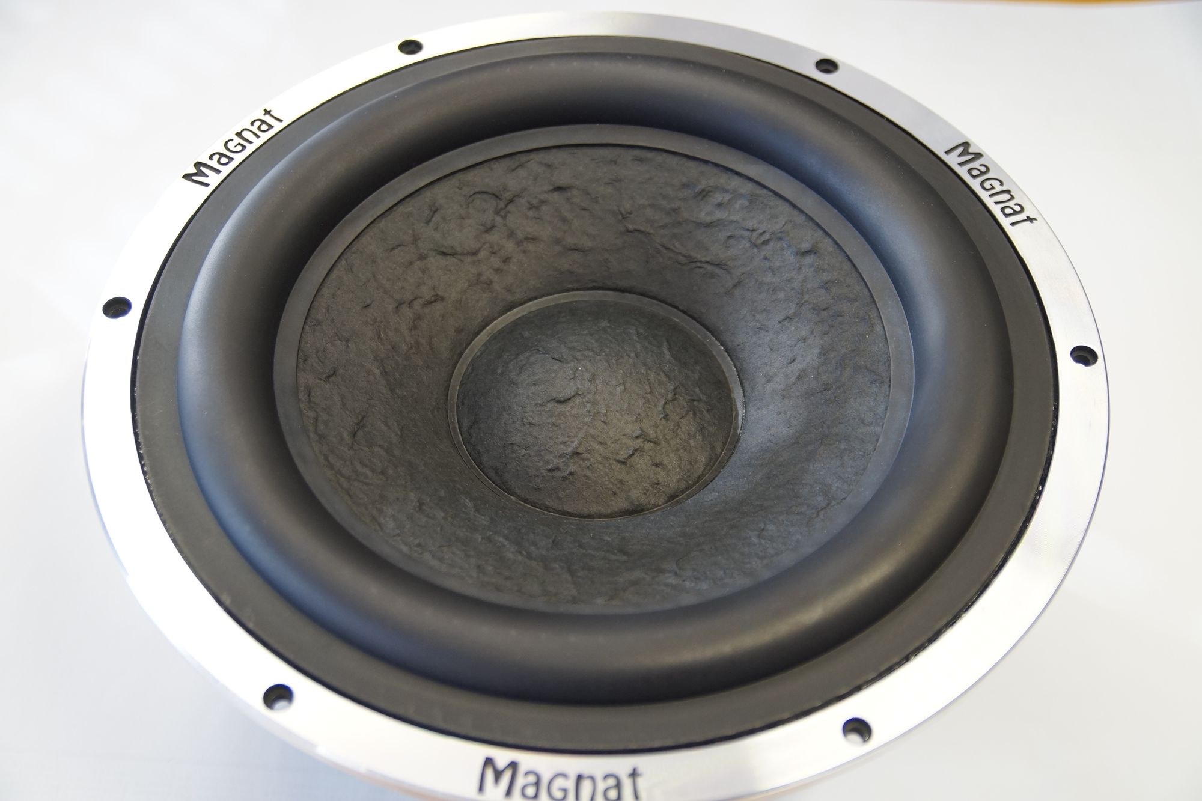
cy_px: 400
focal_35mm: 52
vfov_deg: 25.7
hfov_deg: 37.9
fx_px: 1753
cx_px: 601
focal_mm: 35
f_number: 2.8
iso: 400
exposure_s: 1/100
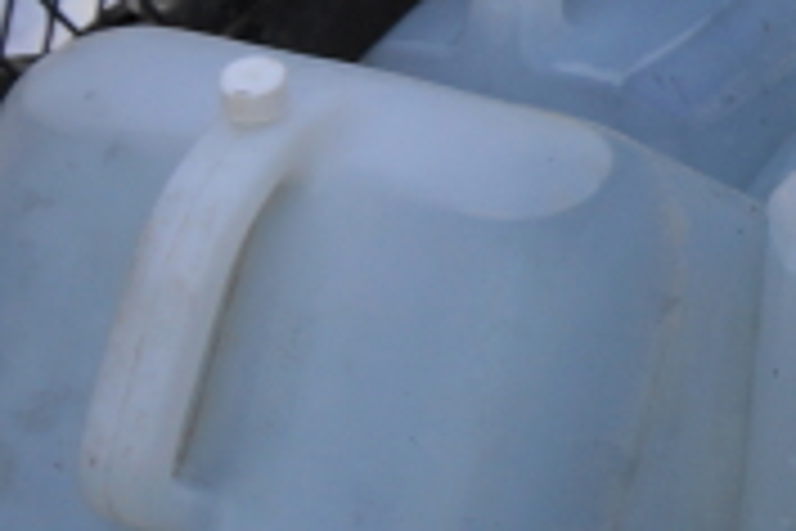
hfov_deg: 10.3
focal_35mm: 186
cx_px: 1547
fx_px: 4112
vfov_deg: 7.3
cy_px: -122
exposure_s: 1/80
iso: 100
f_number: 4.5
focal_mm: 22
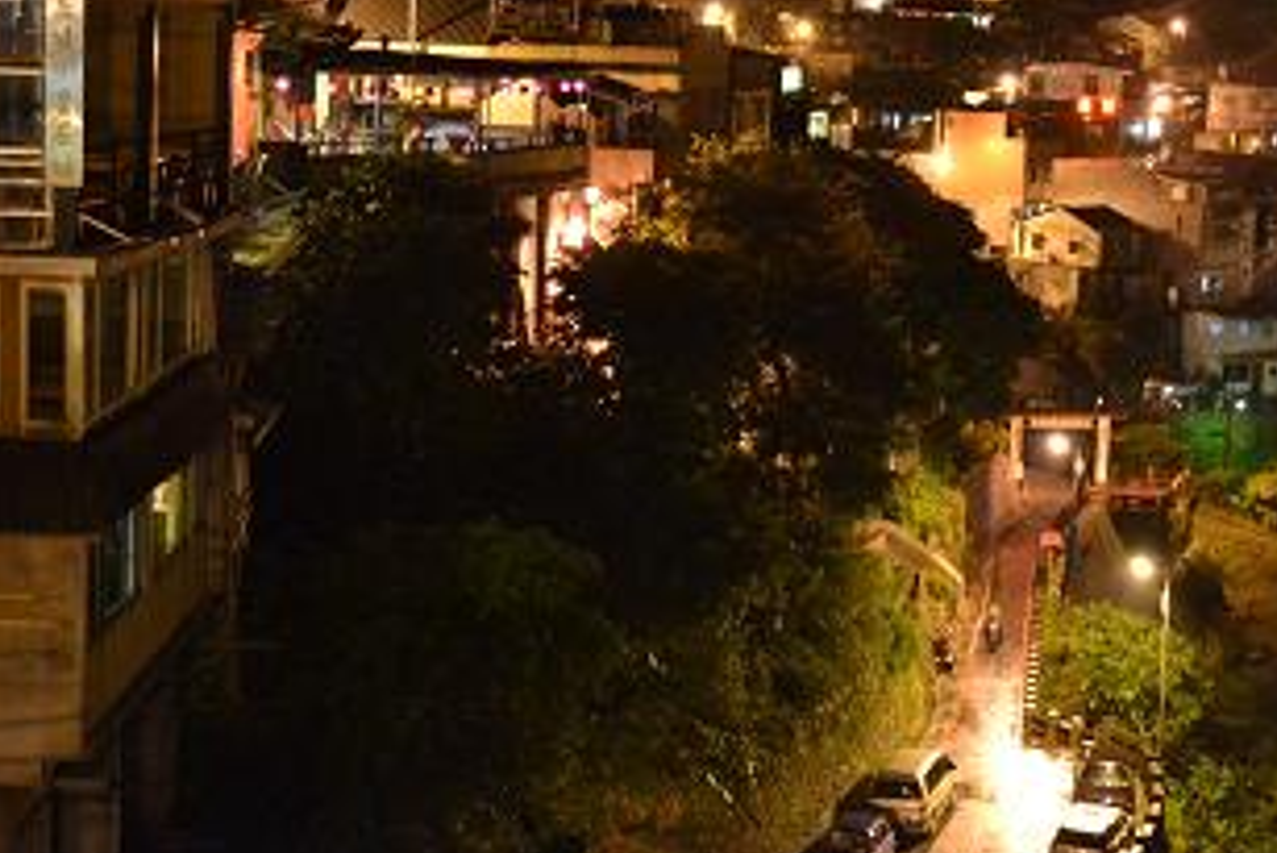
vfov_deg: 18.9
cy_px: 295
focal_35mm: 72
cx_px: 784
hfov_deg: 28.0
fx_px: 2555
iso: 3200
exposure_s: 1/6
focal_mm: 32
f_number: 4.8
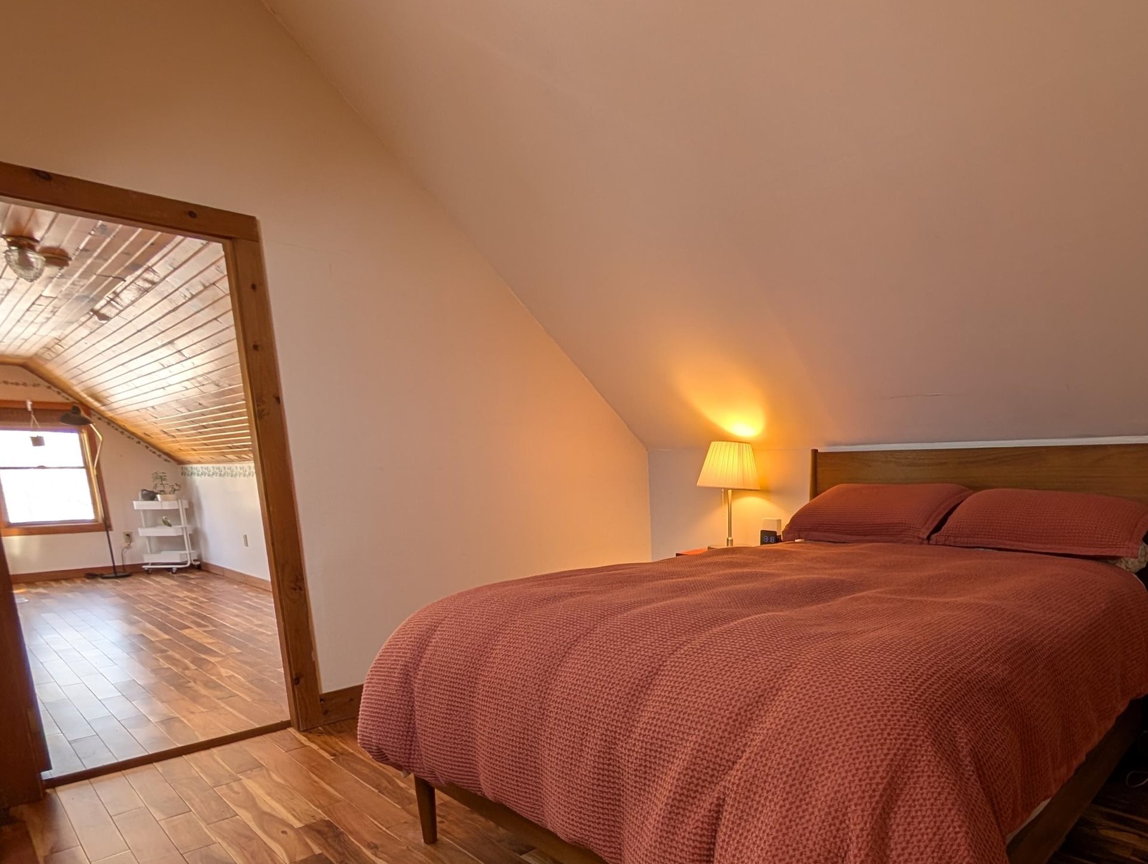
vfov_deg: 66.1
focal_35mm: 19
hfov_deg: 82.6
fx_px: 631
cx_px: 733
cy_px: 605
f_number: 1.7
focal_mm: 2.02
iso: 72
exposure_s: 1/120
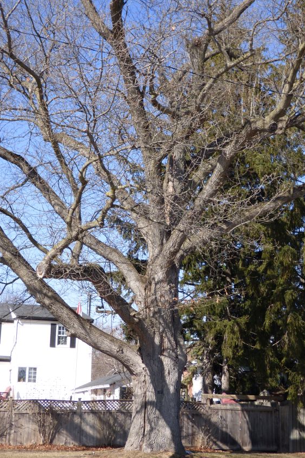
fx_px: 712
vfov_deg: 35.6
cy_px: 229
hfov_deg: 24.2
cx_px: 164
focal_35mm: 56
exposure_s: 1/500
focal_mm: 9.1
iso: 100
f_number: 3.9
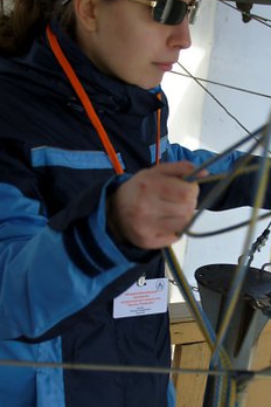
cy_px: 240
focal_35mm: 62
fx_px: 700
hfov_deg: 21.9
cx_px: 155
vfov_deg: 32.3
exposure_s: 1/160
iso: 200
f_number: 5.6
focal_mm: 24
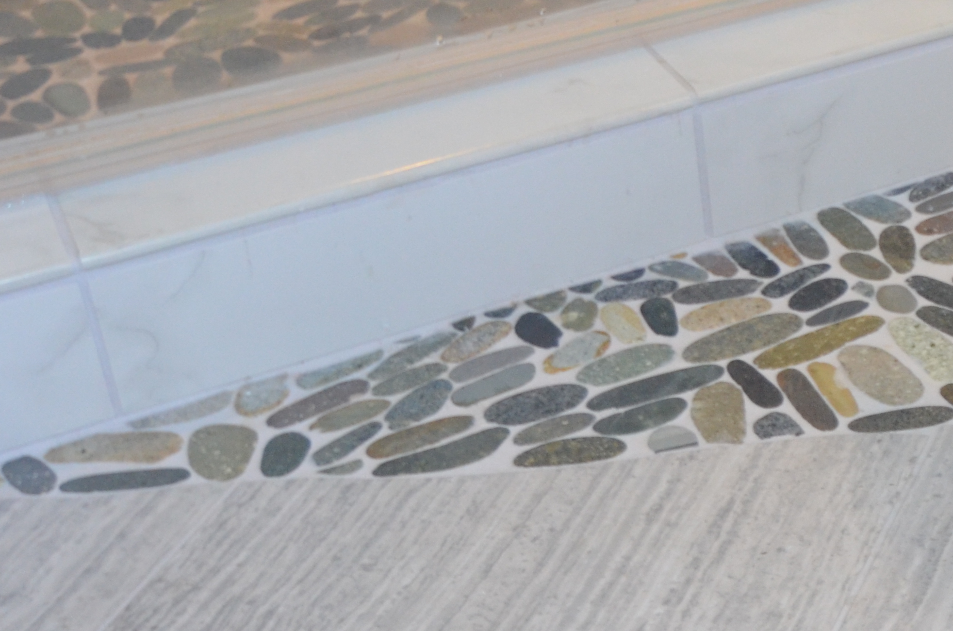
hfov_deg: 22.8
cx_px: 1221
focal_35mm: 80
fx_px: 2113
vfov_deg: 16.8
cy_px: 98
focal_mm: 20
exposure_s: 1/60
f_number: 4.2
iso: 900
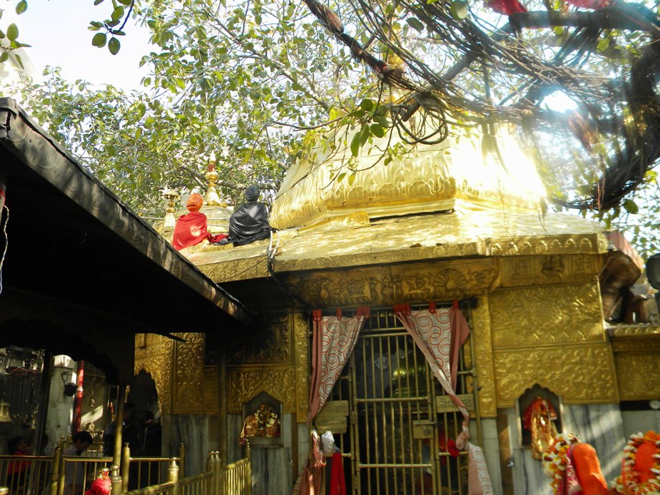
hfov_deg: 58.3
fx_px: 591
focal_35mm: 31
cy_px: 230
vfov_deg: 45.4
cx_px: 310
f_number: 3.5
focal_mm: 5
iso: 80
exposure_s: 1/148
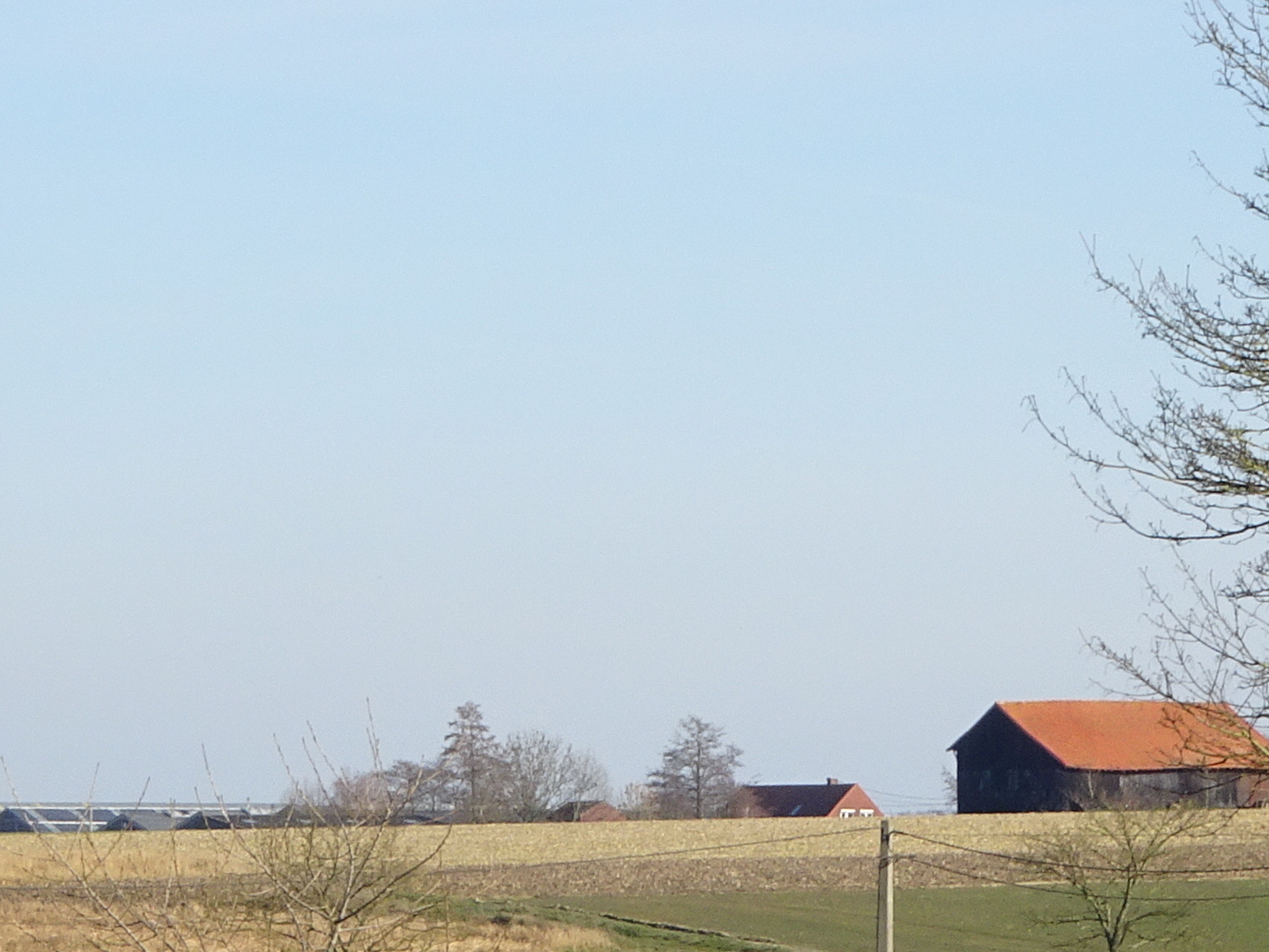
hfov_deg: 6.4
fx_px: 11402
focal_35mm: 311
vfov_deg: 4.8
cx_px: 778
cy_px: 1027
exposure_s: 1/320
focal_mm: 17.97
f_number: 5
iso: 80
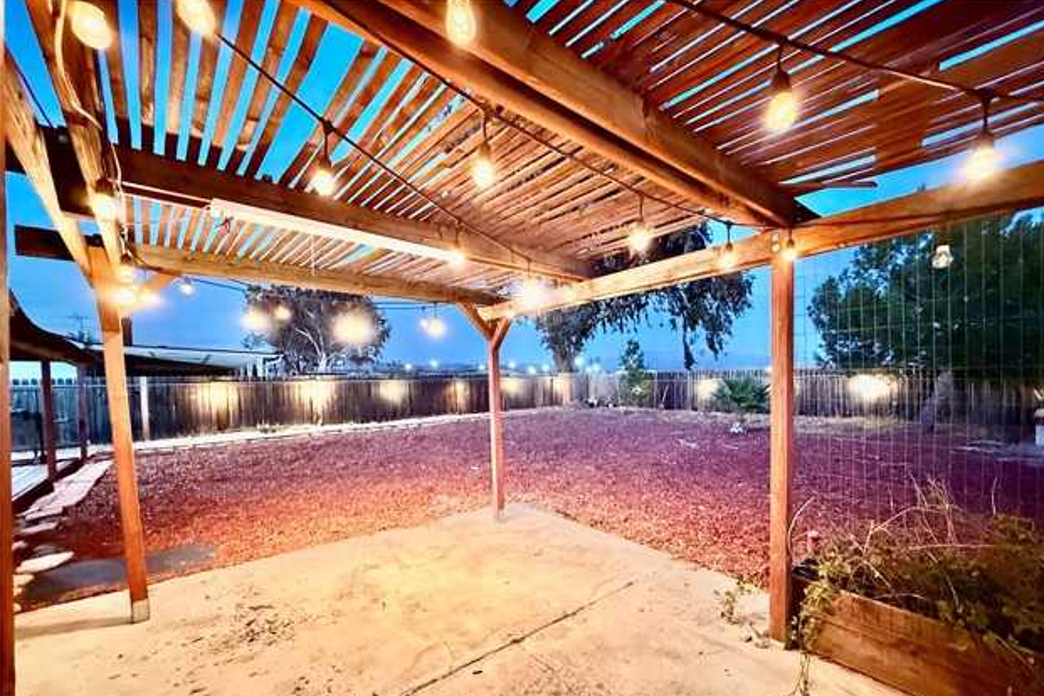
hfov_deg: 100.4
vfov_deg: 76.9
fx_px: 435
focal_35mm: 15
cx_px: 536
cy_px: 397
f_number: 2.2
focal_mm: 2.22
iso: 1250
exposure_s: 1/40
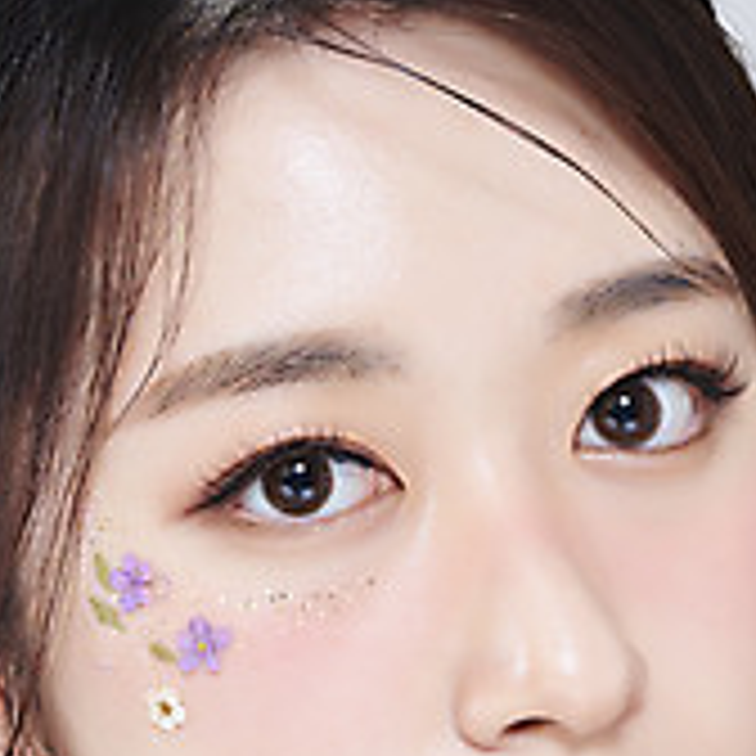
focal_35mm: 212
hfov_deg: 8.3
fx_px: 5238
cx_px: 389
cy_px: 675
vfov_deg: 8.2
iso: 64
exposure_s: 1/125
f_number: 11
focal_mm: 105
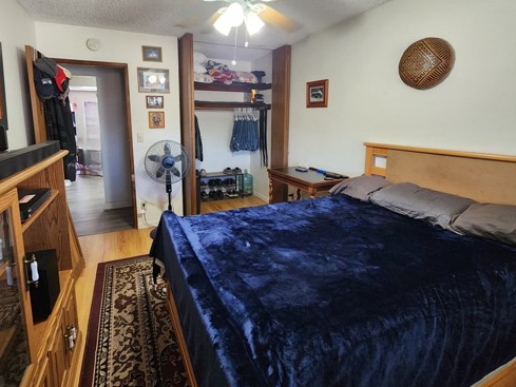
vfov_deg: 74.1
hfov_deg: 90.9
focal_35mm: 17
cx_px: 242
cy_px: 159
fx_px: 253
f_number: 2.2
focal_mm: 2.2
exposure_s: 1/60.2
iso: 320
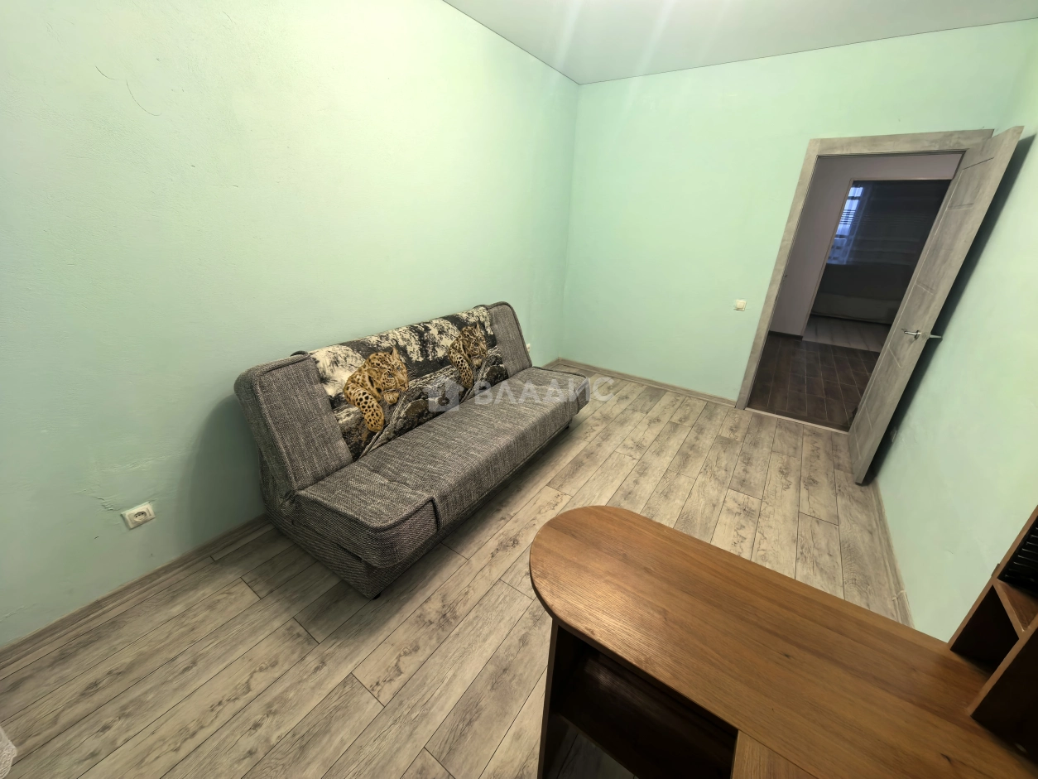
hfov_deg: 106.2
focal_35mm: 13
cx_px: 519
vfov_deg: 89.9
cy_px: 390
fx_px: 390
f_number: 2.2
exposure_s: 1/50
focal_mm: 1.76
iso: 200
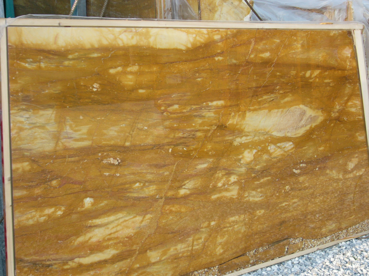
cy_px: 138
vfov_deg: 24.4
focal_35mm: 60
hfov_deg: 32.2
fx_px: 640
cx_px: 184
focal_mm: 10
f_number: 3.7
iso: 100
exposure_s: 1/200
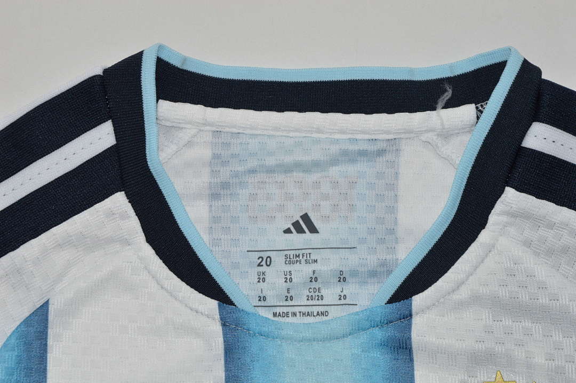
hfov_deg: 14.9
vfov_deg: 9.9
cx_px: 288
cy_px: 192
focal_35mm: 138
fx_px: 2206
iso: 400
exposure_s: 1/200
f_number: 16
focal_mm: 92
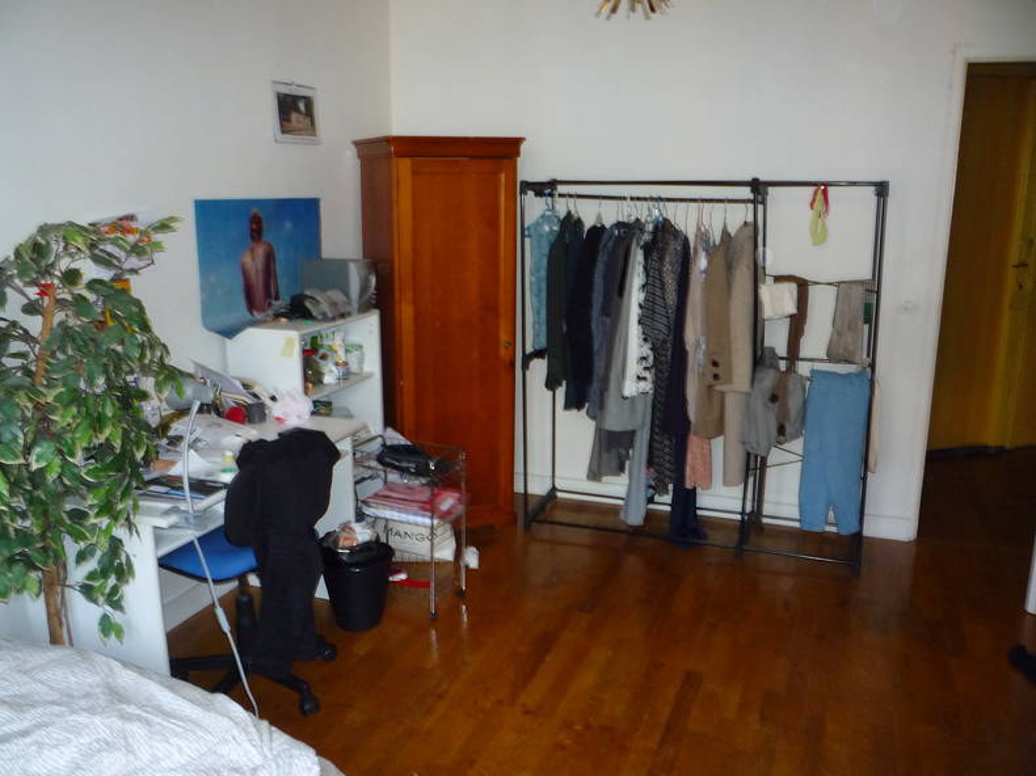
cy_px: 388
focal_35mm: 30
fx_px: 898
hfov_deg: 60.0
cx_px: 518
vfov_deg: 46.8
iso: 320
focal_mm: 5.2
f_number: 3.3
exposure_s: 1/30
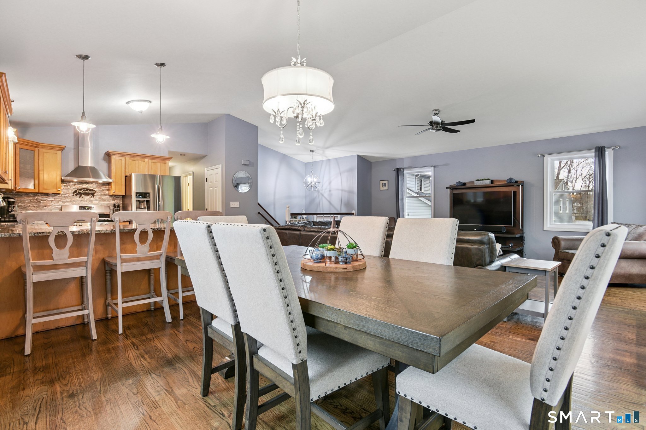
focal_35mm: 17
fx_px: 305
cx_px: 323
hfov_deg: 93.3
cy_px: 215
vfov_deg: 70.4
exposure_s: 1/4
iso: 400
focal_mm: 17
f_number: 11
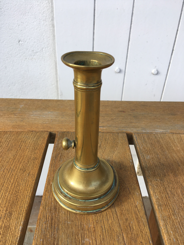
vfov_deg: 61.7
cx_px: 92
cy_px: 122
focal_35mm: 29
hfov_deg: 48.2
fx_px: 206
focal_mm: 4.15
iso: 25
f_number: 2.2
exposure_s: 1/569
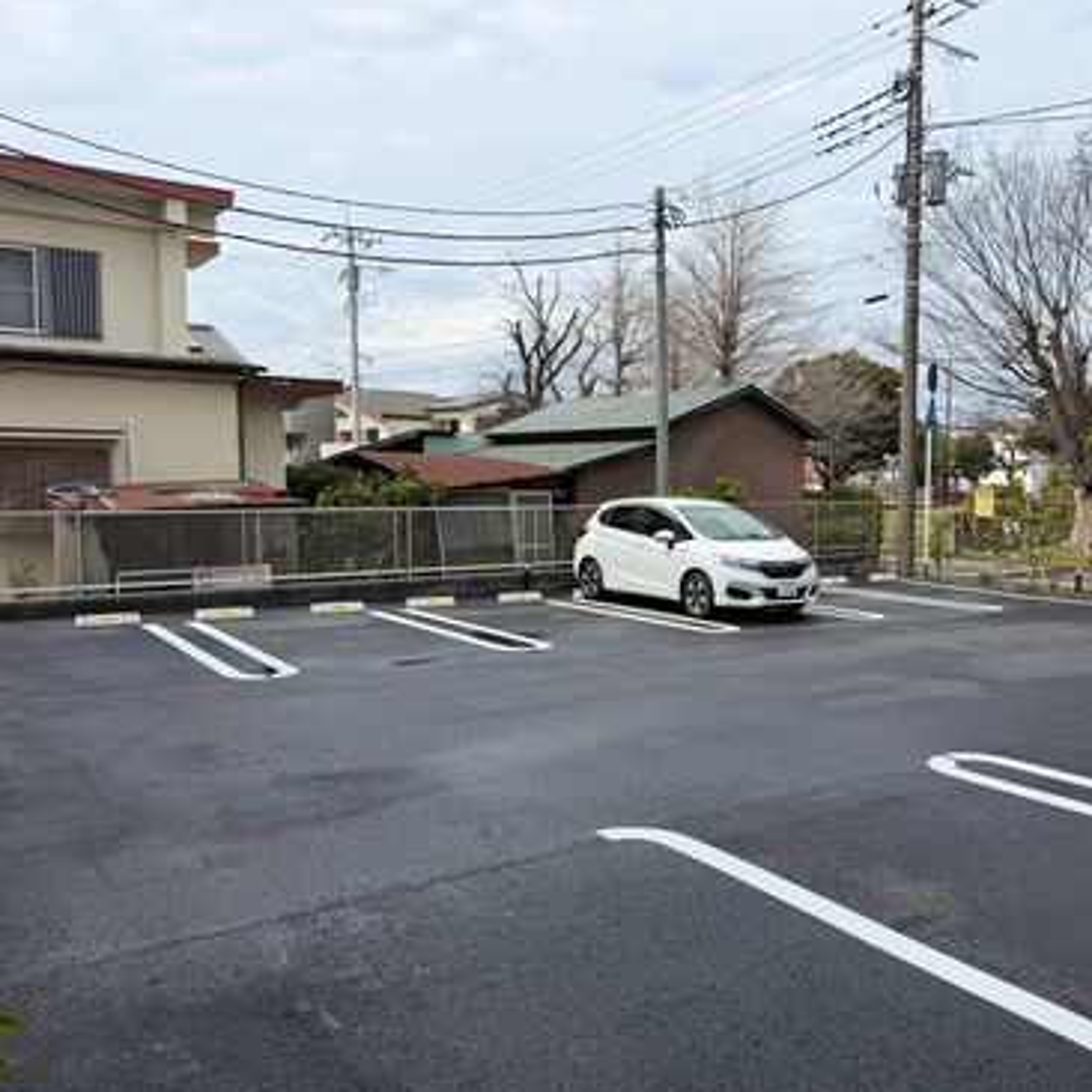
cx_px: 698
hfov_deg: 54.8
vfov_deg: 55.6
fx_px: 1035
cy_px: 545
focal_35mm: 29
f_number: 1.78
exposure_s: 1/4975
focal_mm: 6.76
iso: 80
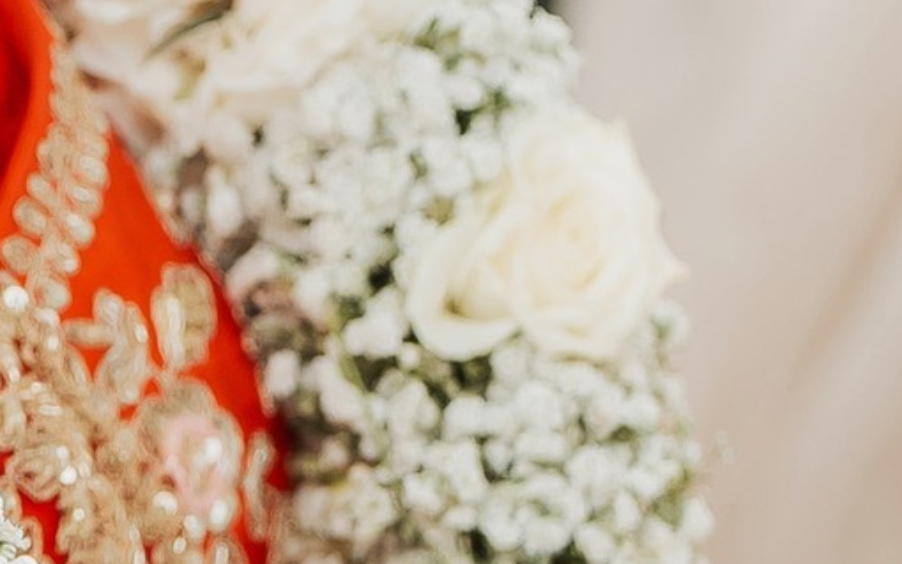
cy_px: -133
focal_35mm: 859
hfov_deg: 2.4
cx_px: -111
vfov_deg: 1.5
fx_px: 21121
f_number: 2.8
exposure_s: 1/800
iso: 320
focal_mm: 112
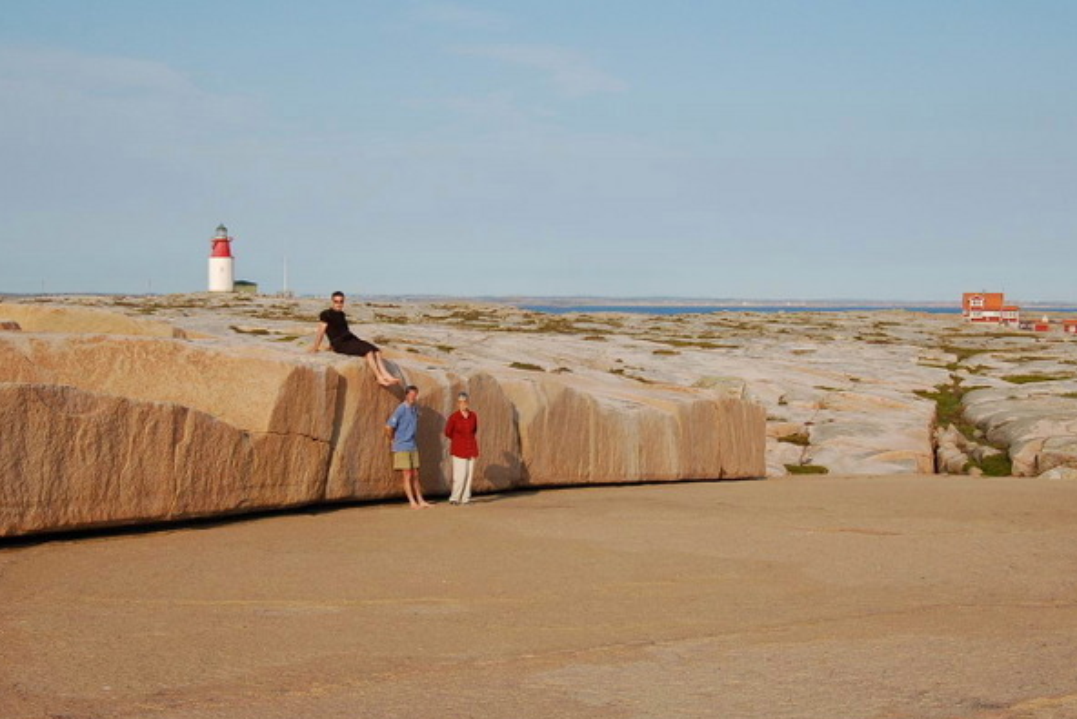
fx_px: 1376
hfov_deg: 42.7
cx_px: 541
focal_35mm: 46
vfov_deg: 29.3
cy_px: 350
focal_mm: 26
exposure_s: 1/320
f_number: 9
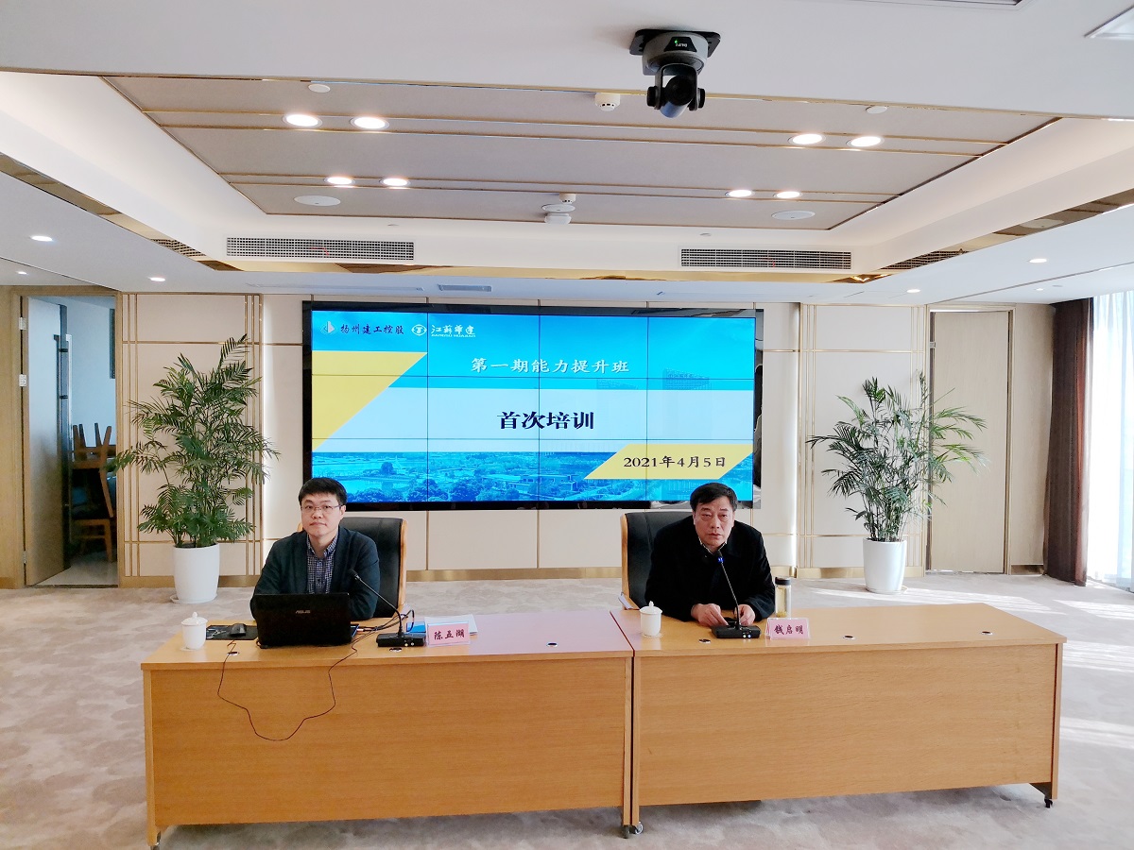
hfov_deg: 67.3
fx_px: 852
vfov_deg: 53.1
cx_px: 567
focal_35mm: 26
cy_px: 425
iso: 50
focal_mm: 4.66
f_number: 1.4
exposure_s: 1/164
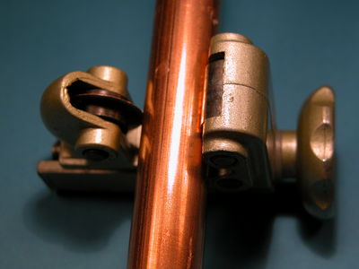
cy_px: 134
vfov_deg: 16.8
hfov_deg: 22.3
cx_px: 180
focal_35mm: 88
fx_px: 913
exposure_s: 1/175
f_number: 3.9
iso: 100
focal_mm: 22.3
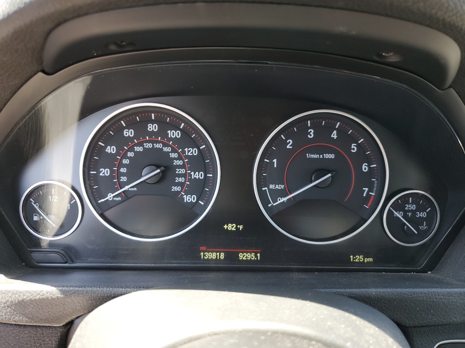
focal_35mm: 26
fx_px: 349
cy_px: 174
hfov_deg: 67.3
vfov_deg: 53.1
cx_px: 232
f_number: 1.5
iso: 70
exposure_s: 1/120
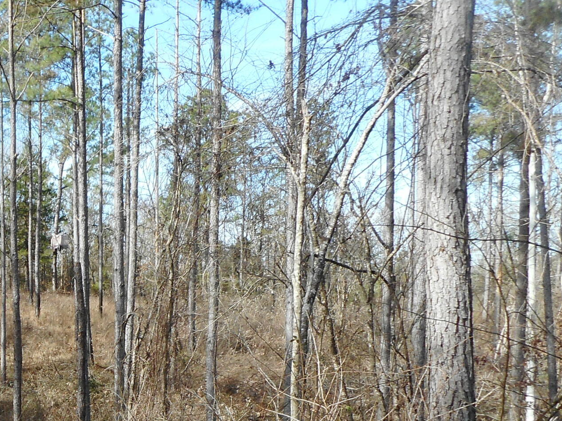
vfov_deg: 24.0
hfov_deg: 29.5
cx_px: -57
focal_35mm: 59
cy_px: 390
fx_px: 958
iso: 80
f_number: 3.7
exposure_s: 1/200
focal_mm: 4.5
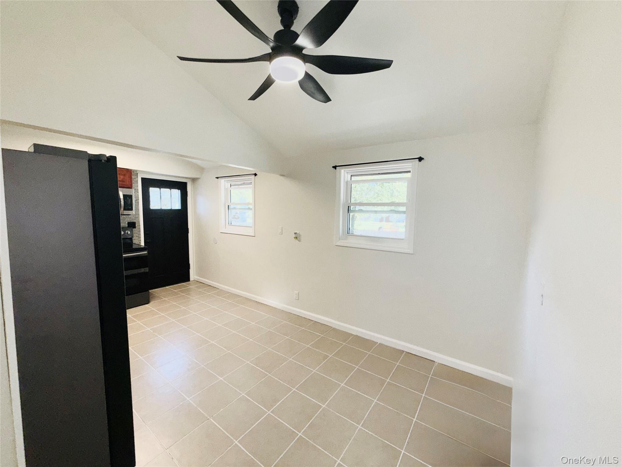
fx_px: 252
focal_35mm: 14
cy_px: 234
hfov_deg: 102.1
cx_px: 311
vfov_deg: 85.7
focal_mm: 2.22
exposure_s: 1/122
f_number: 2.2
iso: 50
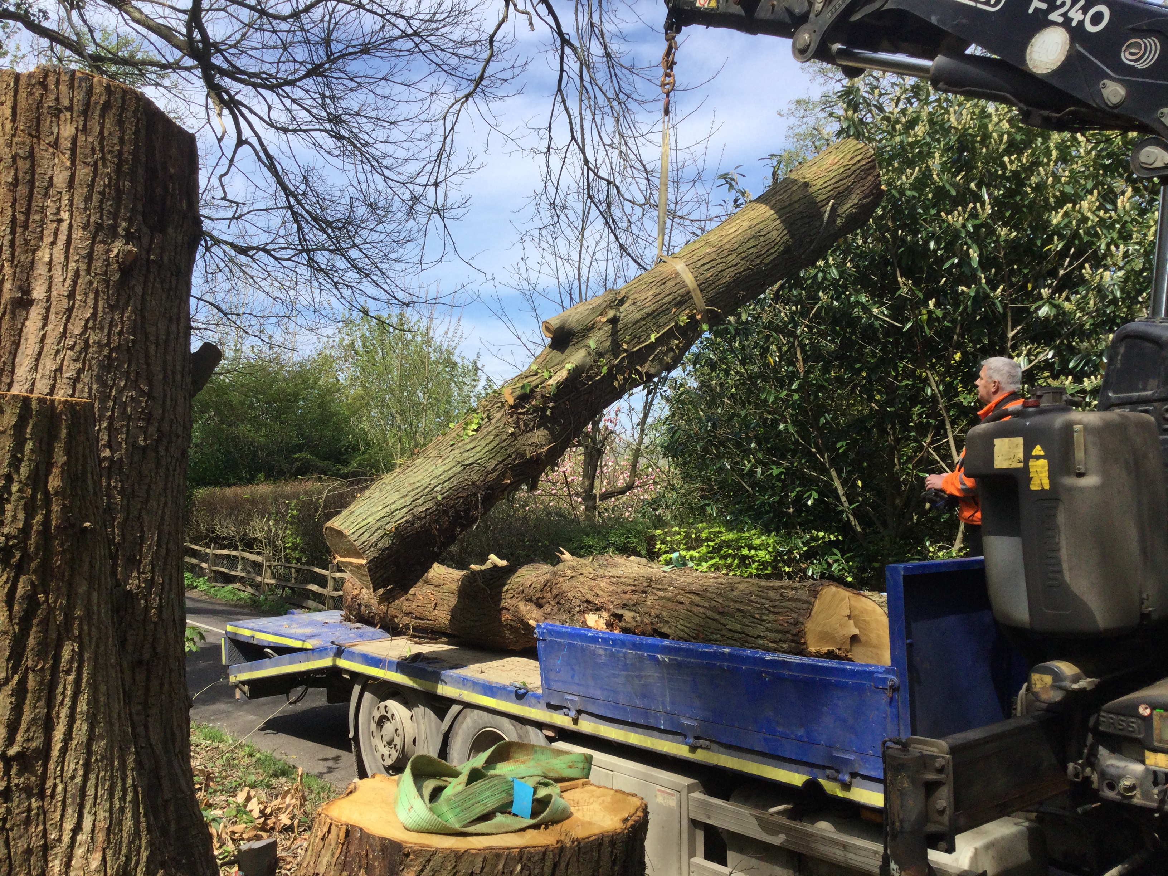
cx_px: 584
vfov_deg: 45.4
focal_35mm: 31
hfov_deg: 58.4
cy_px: 438
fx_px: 1046
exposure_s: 1/886
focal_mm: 3.3
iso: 25
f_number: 2.4
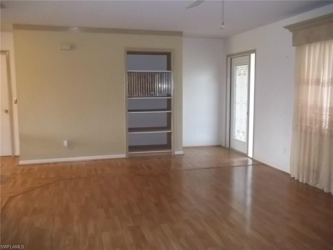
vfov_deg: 44.2
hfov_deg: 56.8
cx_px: 166
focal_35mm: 32
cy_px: 125
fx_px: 308
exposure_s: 1/30
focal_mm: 5.7
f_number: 2.9
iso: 400
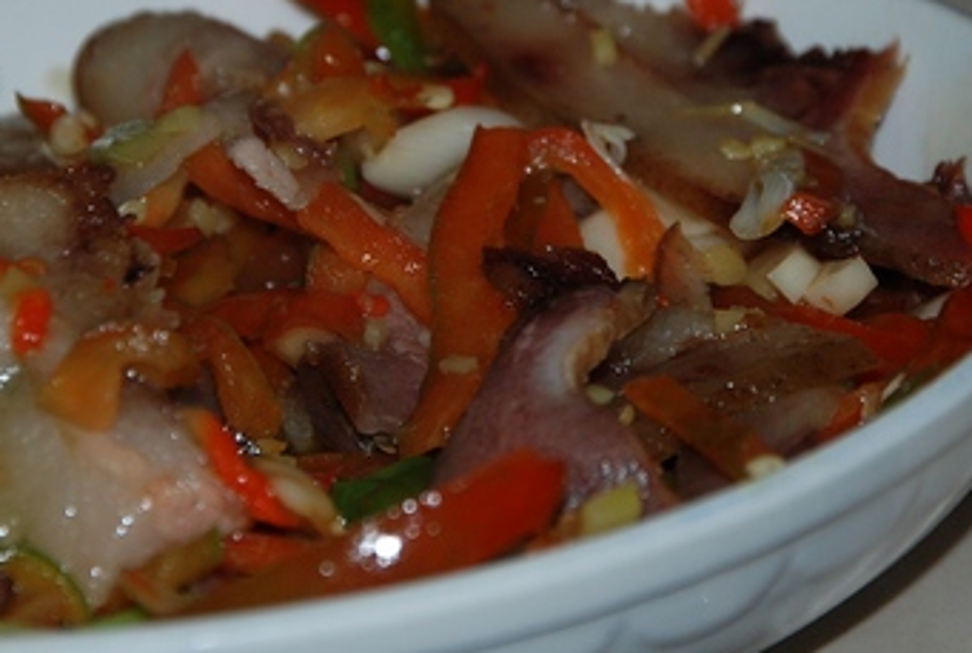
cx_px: 499
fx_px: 7658
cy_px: 150
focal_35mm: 283
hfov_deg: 7.3
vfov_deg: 4.9
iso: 400
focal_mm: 92
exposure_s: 1/60
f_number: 5.6
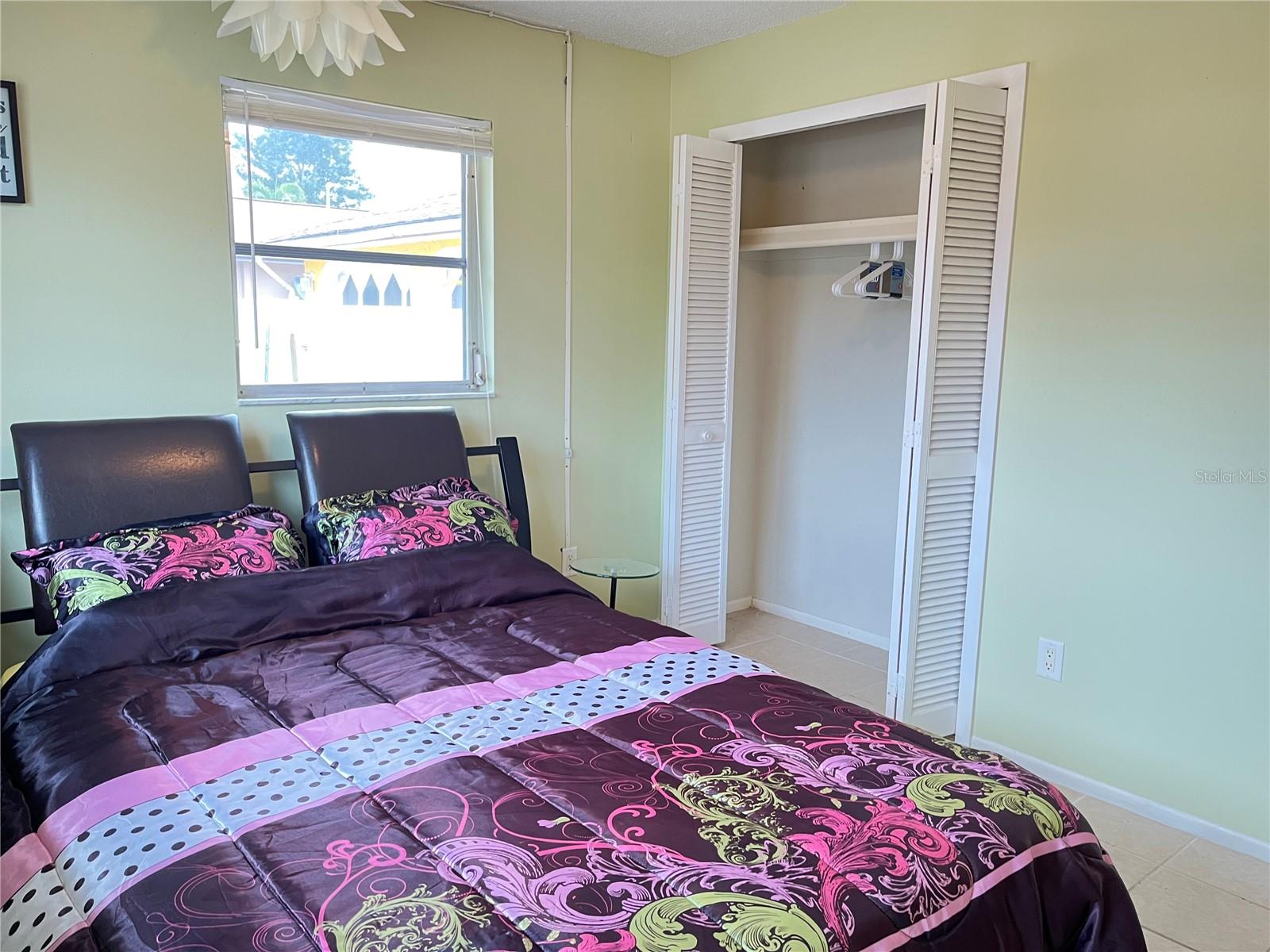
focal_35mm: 26
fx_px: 954
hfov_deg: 67.3
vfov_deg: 53.1
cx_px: 635
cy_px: 476
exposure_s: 1/40
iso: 400
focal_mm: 5.1
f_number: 1.6
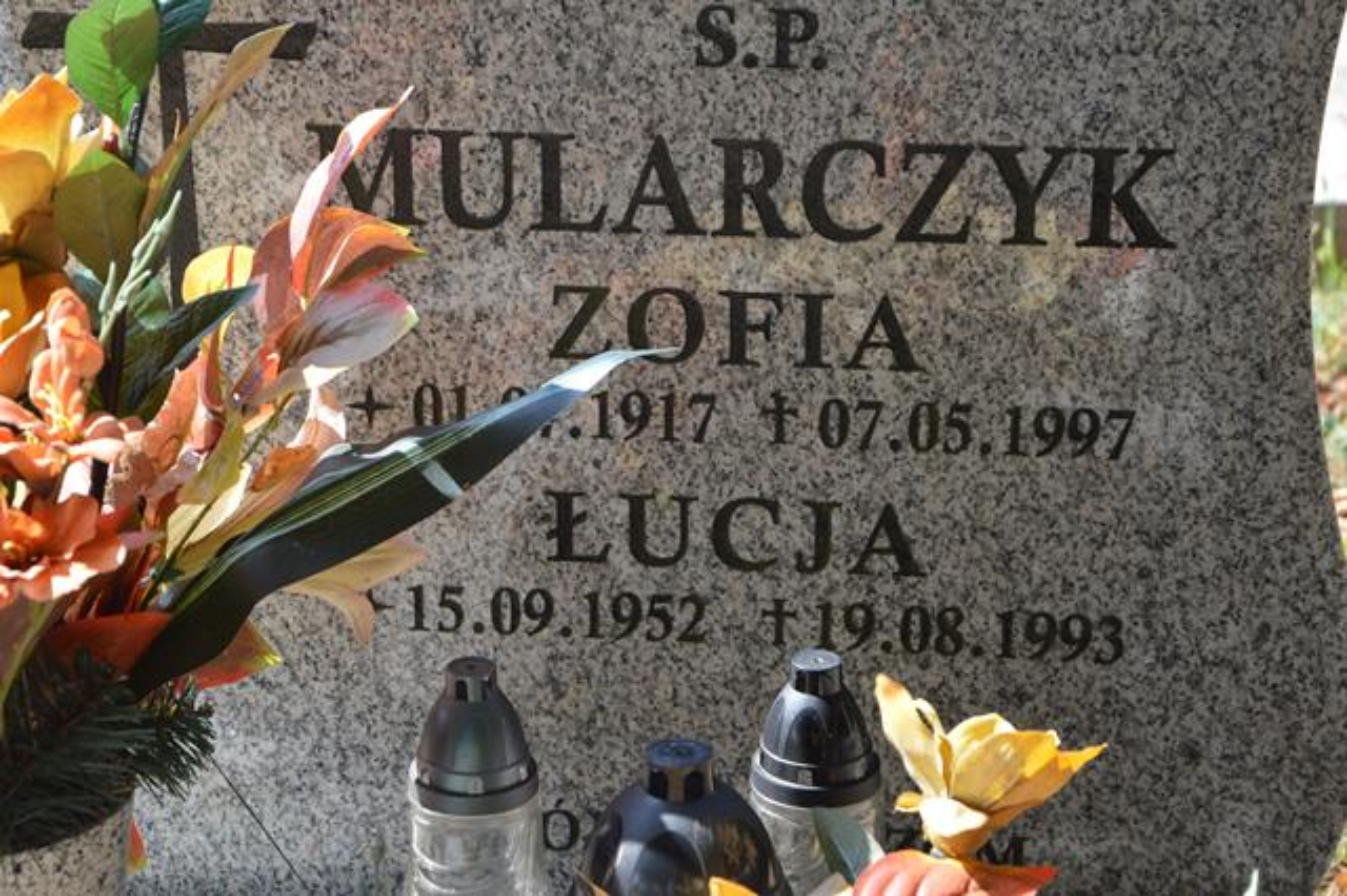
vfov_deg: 15.7
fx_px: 3253
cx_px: 674
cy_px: 448
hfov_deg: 23.4
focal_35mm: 87
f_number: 5.6
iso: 140
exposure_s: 1/125
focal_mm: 58
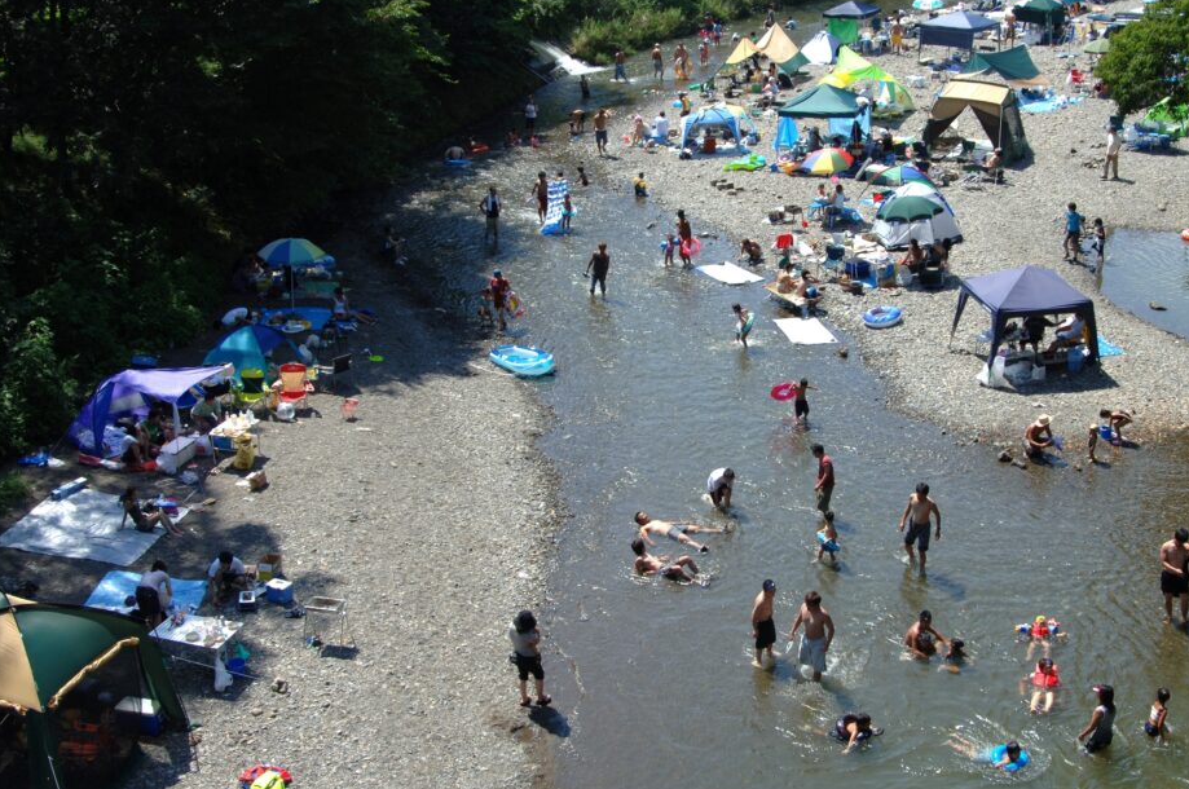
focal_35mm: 47
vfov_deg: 28.6
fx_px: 1550
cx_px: 731
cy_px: 382
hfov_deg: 41.7
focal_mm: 24
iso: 100
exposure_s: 1/100
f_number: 10
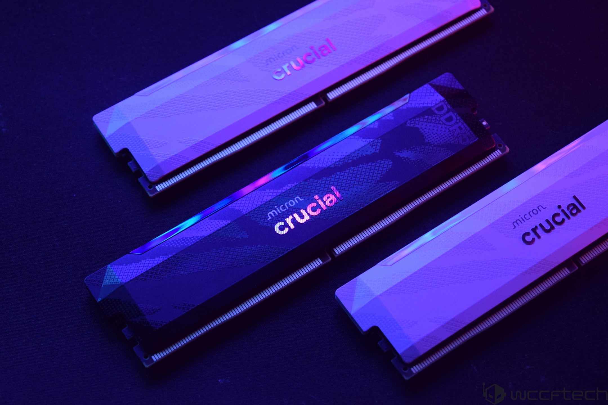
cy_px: 202
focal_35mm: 82
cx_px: 304
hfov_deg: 24.6
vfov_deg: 16.6
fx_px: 1393
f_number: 5.6
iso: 1600
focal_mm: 55
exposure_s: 1/8
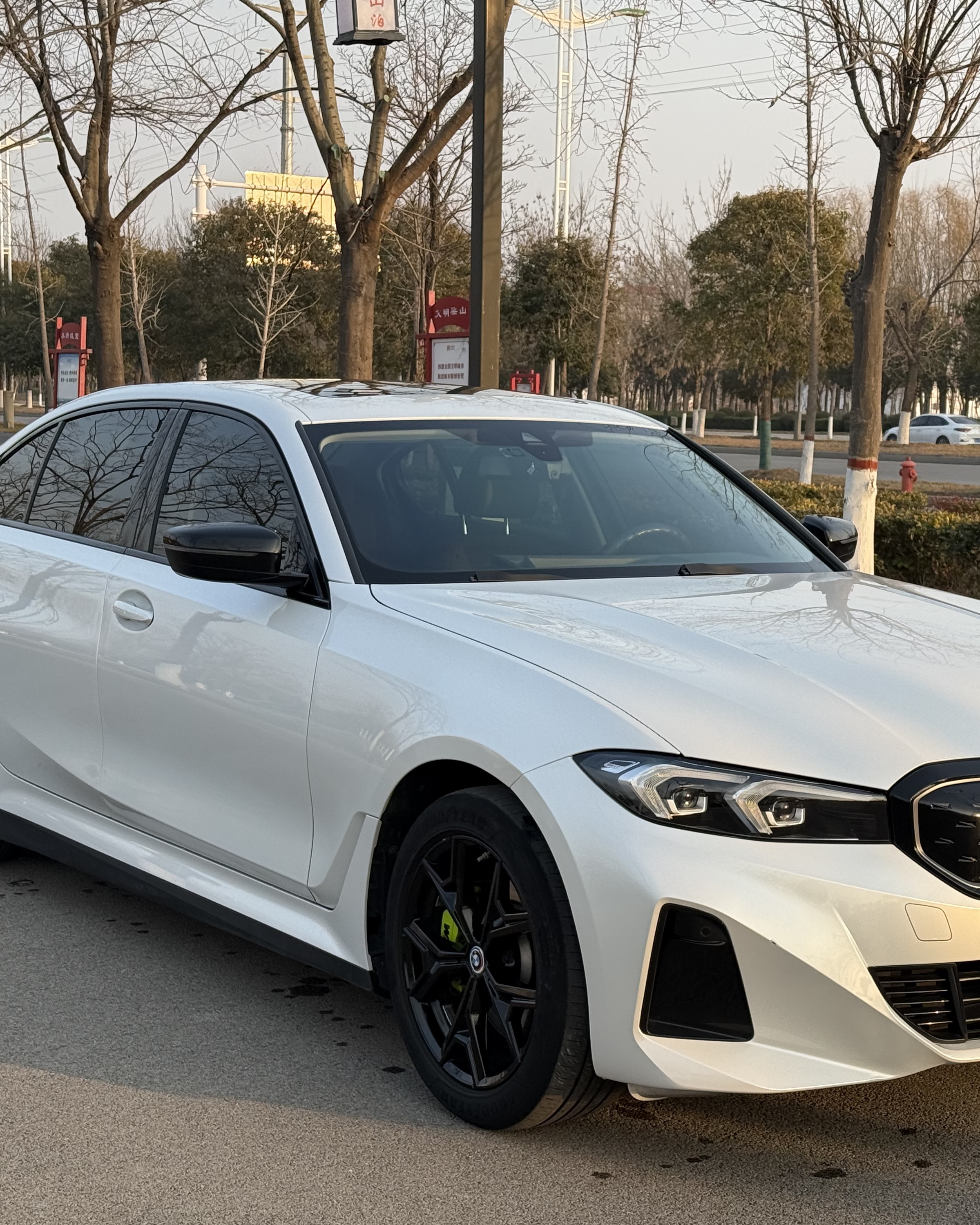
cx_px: 595
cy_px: 611
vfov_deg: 30.0
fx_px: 2284
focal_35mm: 63
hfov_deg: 24.2
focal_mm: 6.76
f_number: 1.78
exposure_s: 1/1285
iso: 80
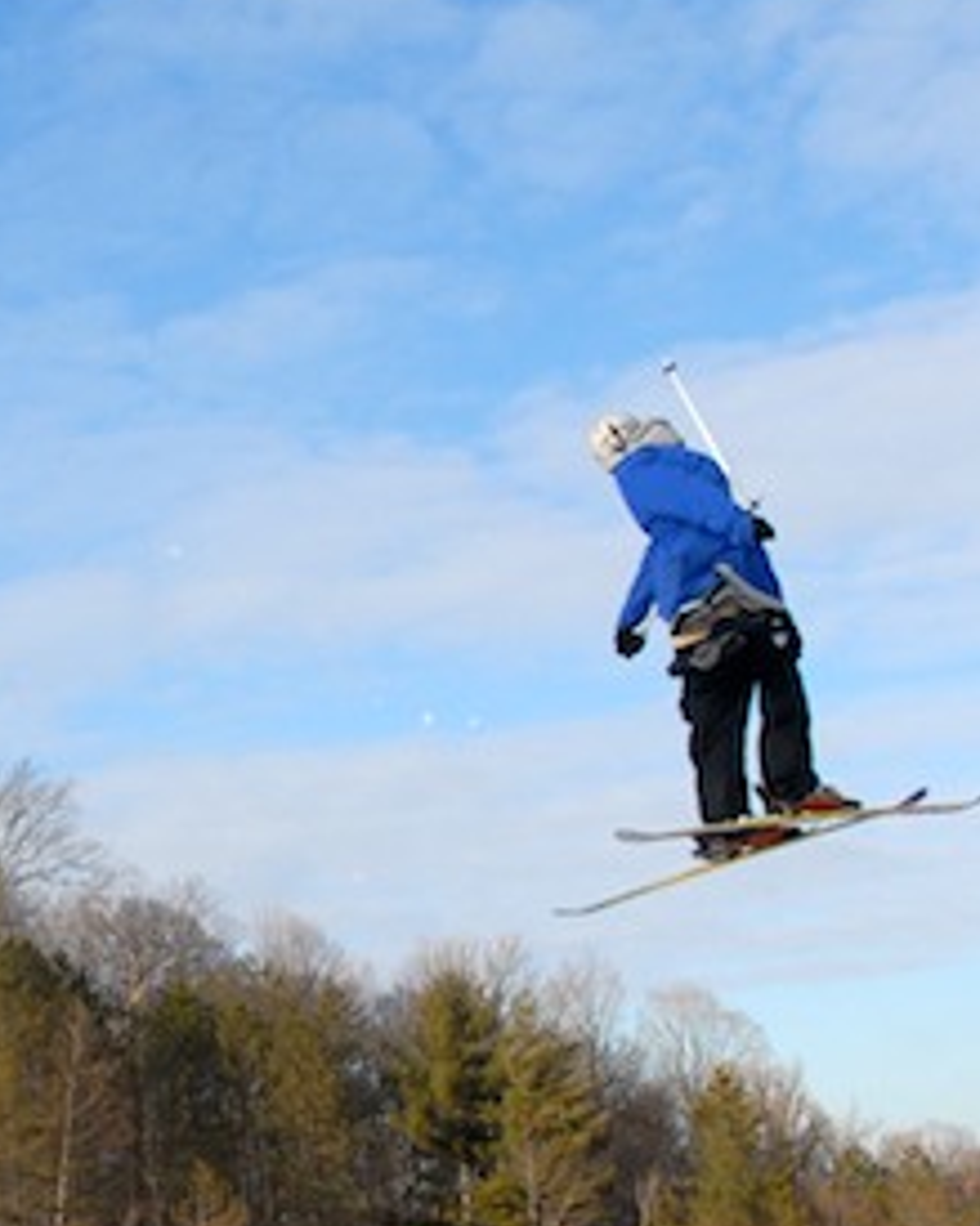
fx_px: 2684
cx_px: -255
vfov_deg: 25.6
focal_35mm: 74
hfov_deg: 19.3
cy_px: 774
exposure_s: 1/800
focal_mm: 18
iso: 200
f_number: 5
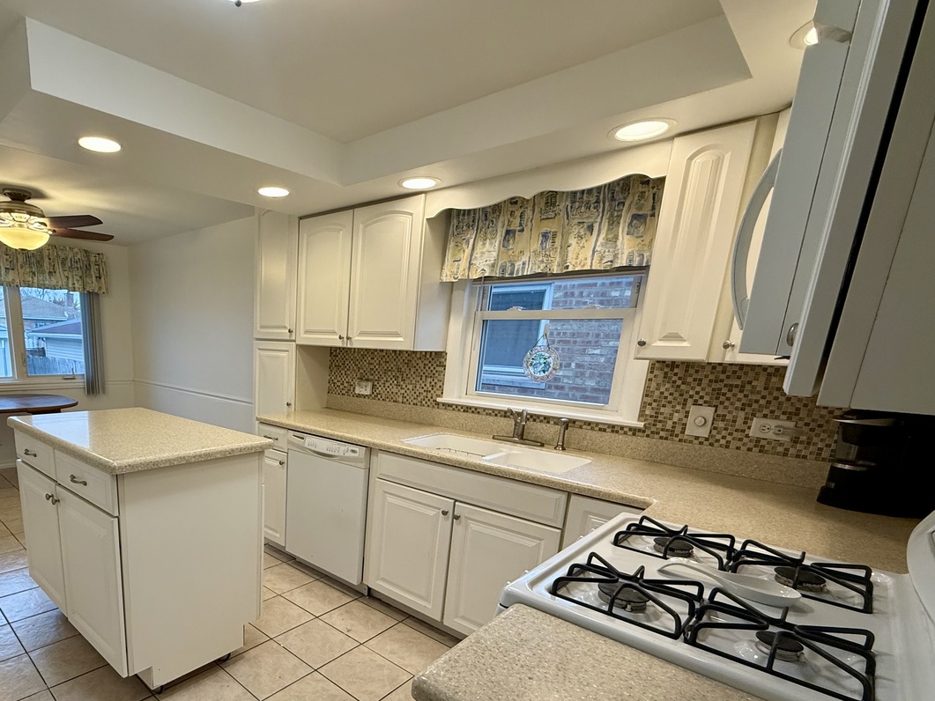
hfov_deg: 81.4
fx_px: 513
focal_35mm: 19
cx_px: 302
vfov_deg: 66.9
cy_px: 466
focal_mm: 2.22
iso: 160
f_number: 2.2
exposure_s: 1/120
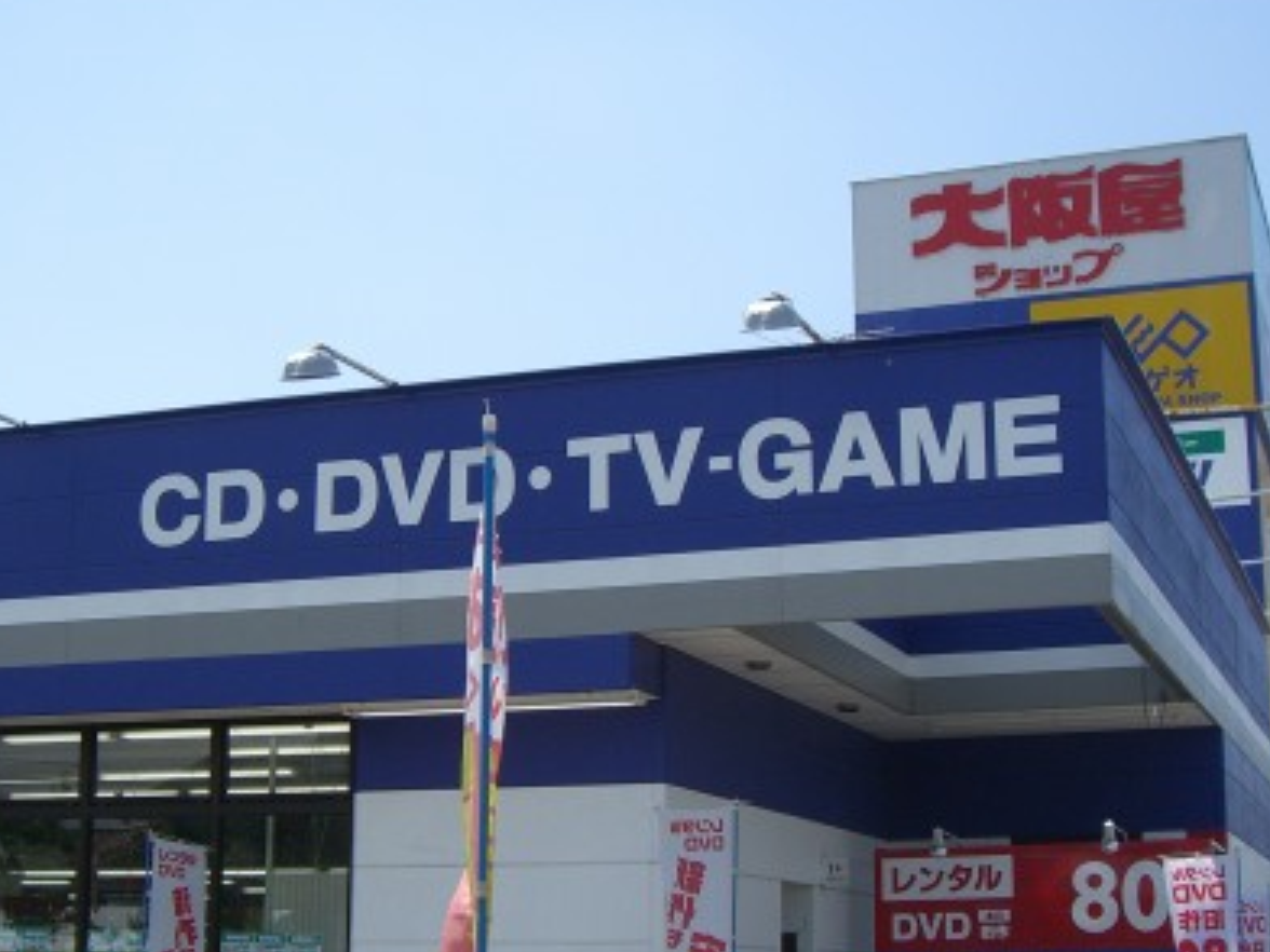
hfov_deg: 31.2
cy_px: 521
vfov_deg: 23.6
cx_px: 583
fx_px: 2275
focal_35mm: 62
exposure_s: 1/640
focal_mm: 6.2
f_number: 4.3
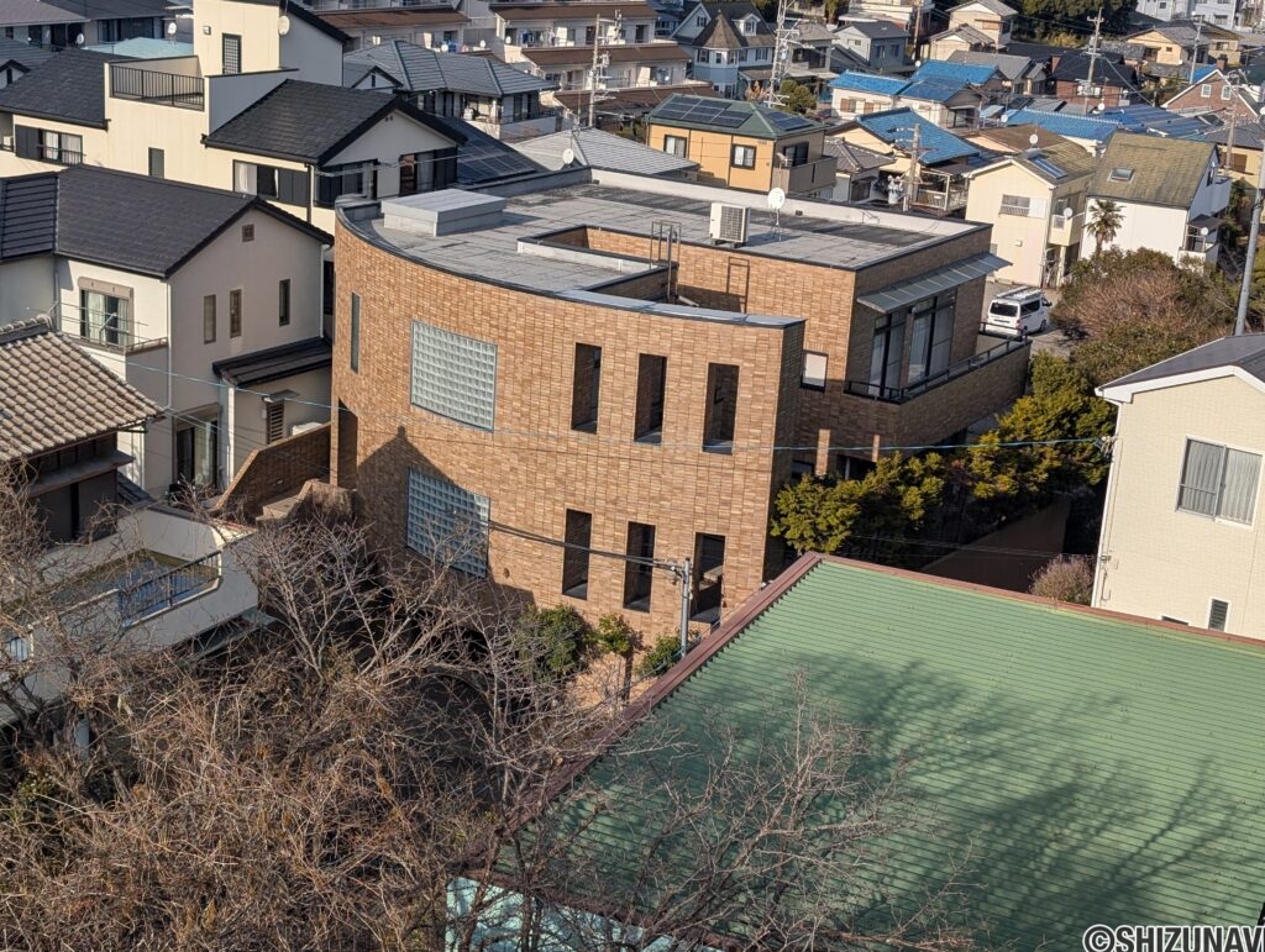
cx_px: 632
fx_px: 1793
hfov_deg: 38.9
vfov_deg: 29.7
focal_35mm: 49
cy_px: 476
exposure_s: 1/2012
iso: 19
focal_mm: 6.9
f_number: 1.68
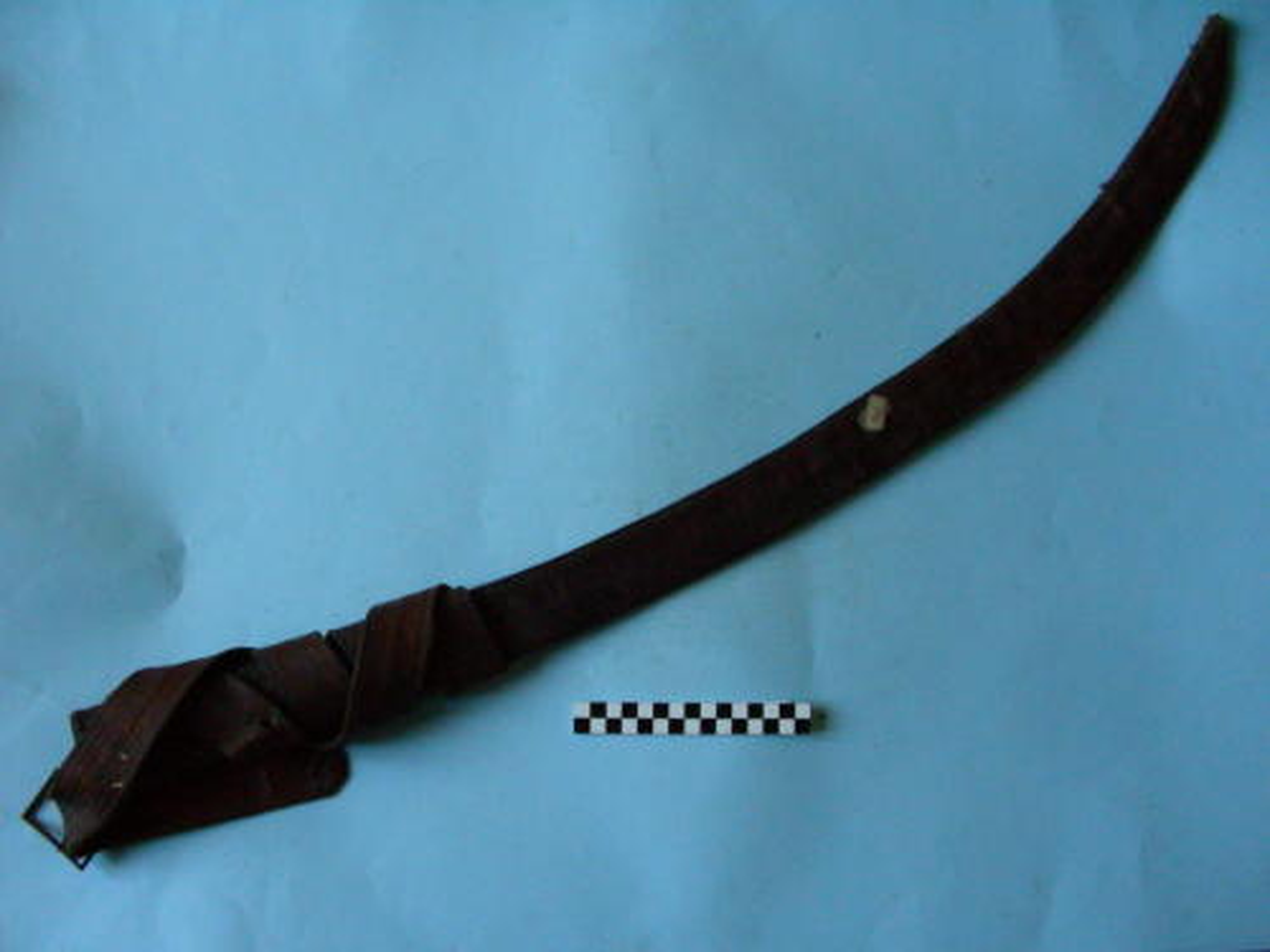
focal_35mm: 38
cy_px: 476
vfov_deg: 37.7
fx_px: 1394
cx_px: 635
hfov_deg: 49.0
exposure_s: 1/63.4
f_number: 3.5
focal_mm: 6.3
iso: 400
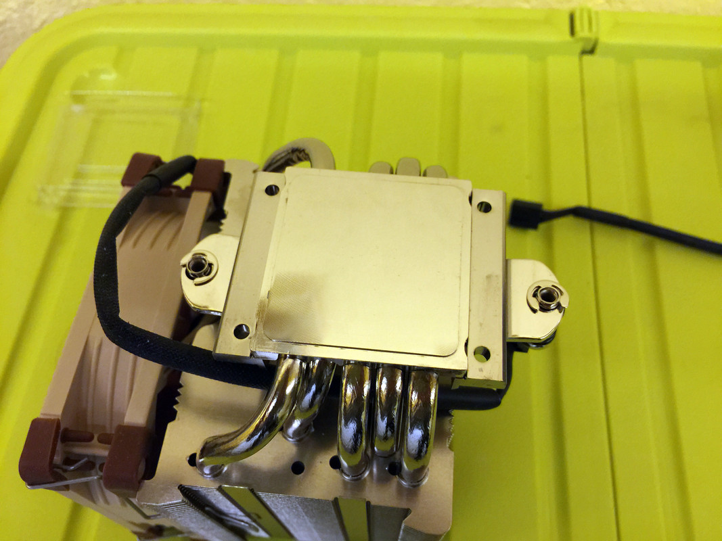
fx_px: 605
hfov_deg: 61.7
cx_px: 361
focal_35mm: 29
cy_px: 270
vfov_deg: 48.2
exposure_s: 1/17
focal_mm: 4.15
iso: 100
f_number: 2.2
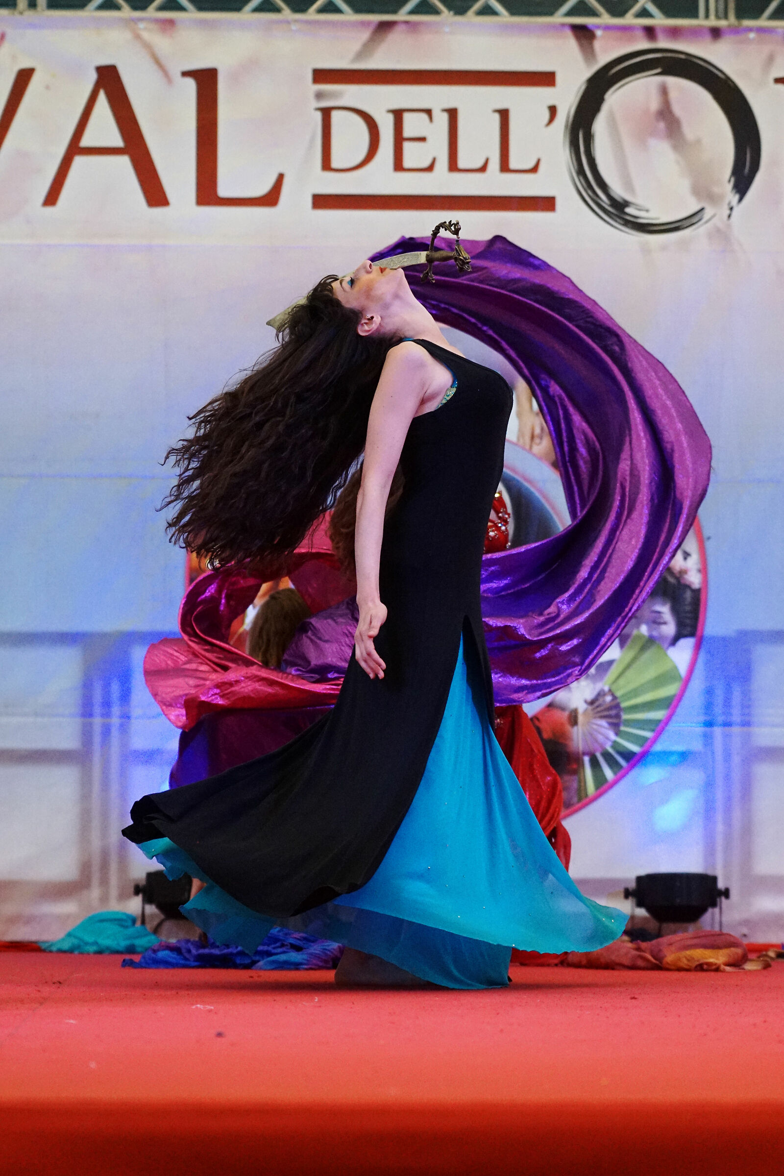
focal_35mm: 105
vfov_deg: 19.5
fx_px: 3430
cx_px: 392
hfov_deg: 13.0
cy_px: 588
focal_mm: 70
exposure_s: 1/2000
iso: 3200
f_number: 3.2
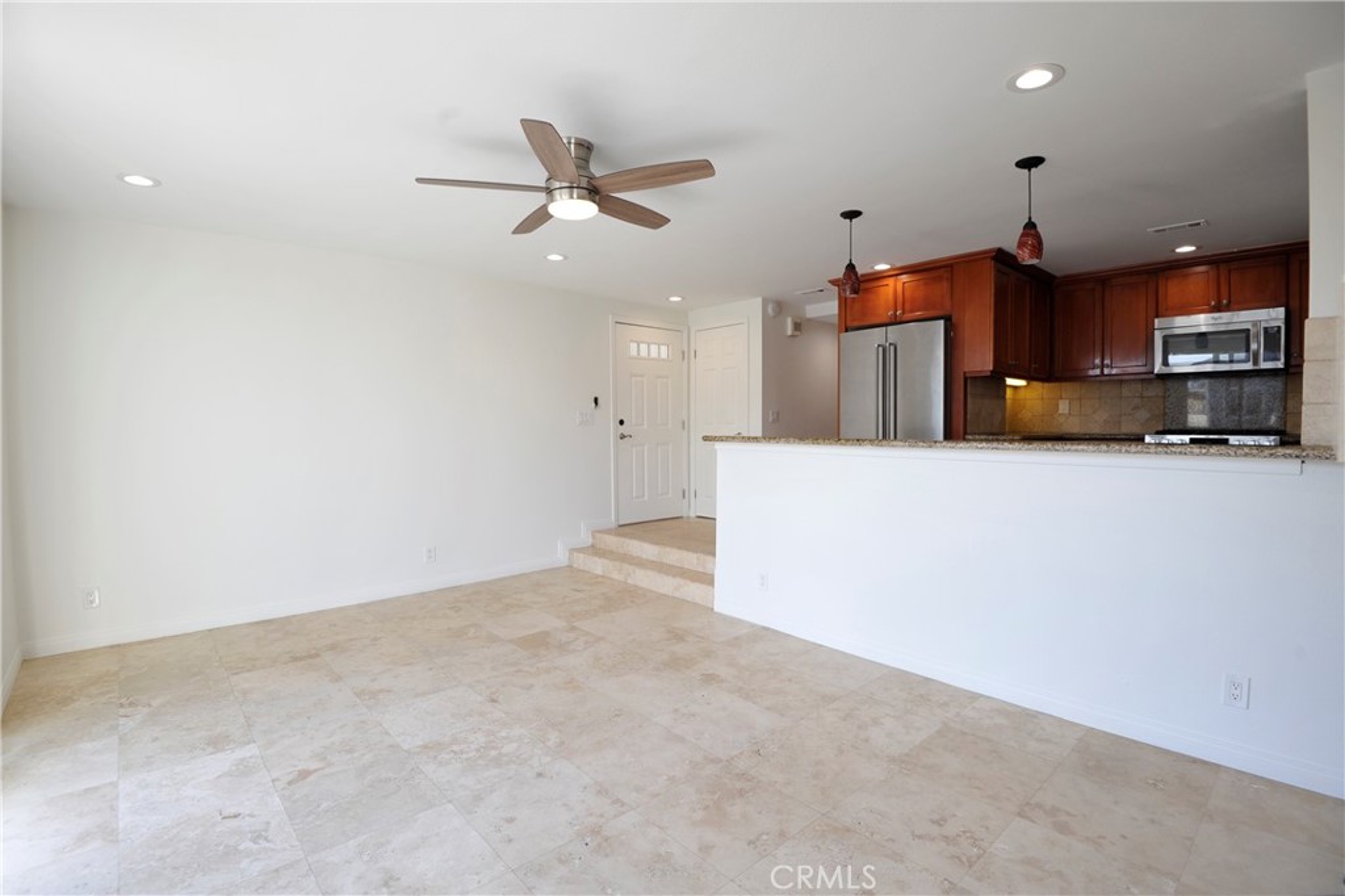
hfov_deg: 96.8
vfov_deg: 73.7
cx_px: 672
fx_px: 598
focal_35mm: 16
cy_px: 448
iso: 400
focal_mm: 16
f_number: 7.1
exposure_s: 1/50
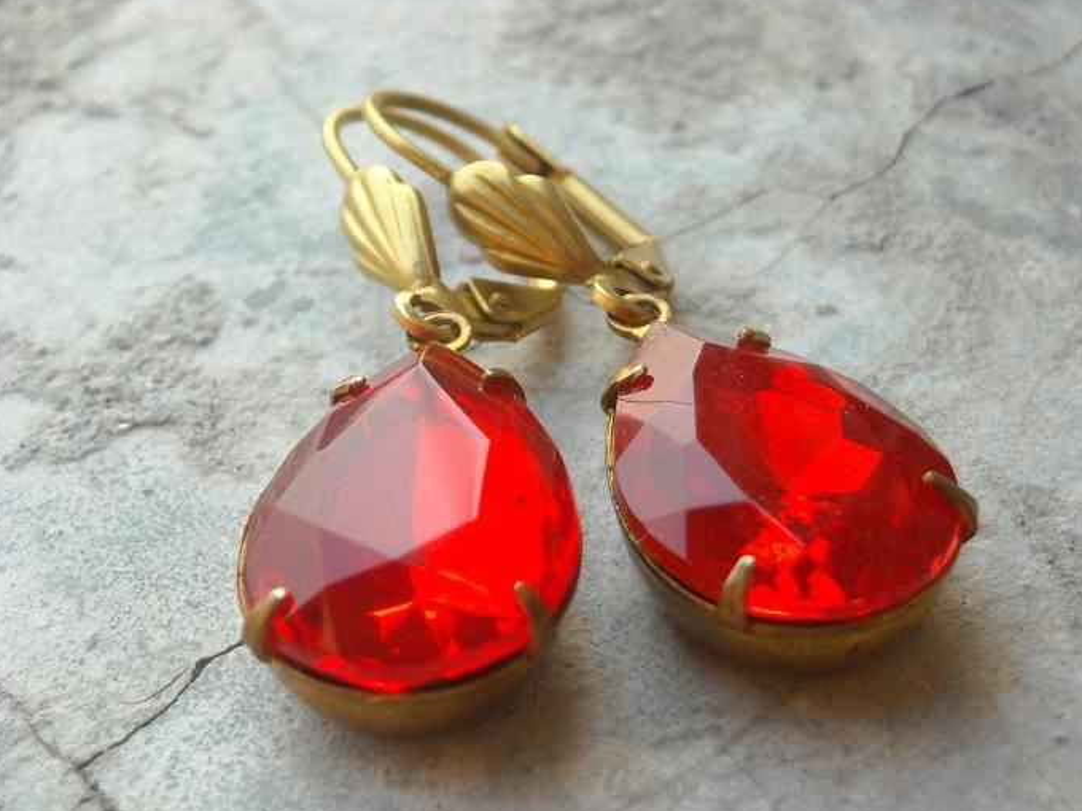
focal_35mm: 111
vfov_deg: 13.3
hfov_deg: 17.7
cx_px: 564
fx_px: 3470
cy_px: 409
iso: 237
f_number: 4.7
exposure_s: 1/125
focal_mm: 17.1
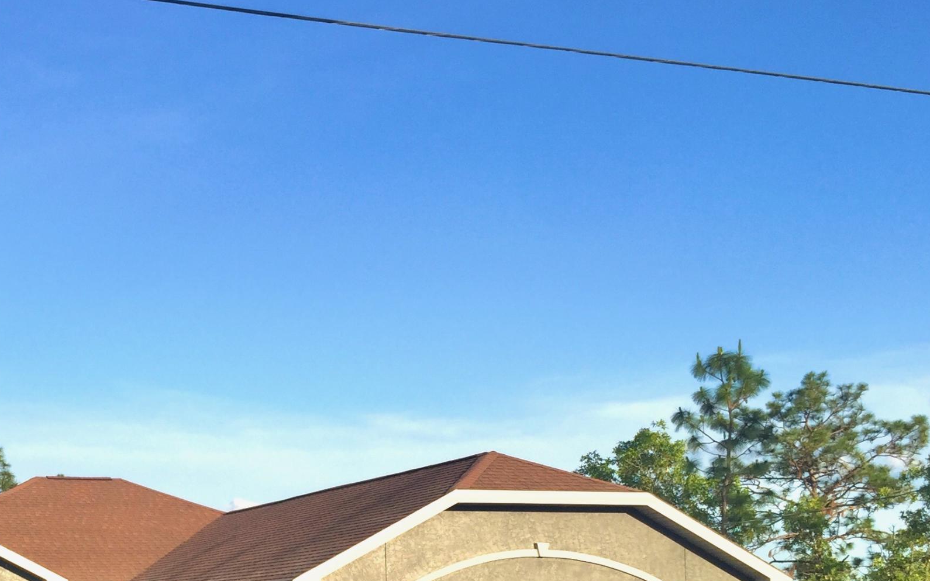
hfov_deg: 33.6
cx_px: 130
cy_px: 601
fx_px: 1470
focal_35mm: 58
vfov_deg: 21.5
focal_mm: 4.15
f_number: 2.2
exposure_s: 1/1130
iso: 32
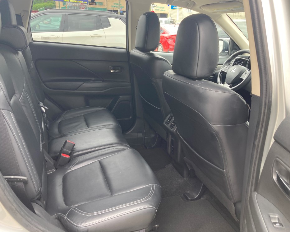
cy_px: 113
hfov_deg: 58.8
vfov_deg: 48.5
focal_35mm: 30
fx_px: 257
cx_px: 145
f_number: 1.8
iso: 50
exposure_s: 1/121
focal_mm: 3.99
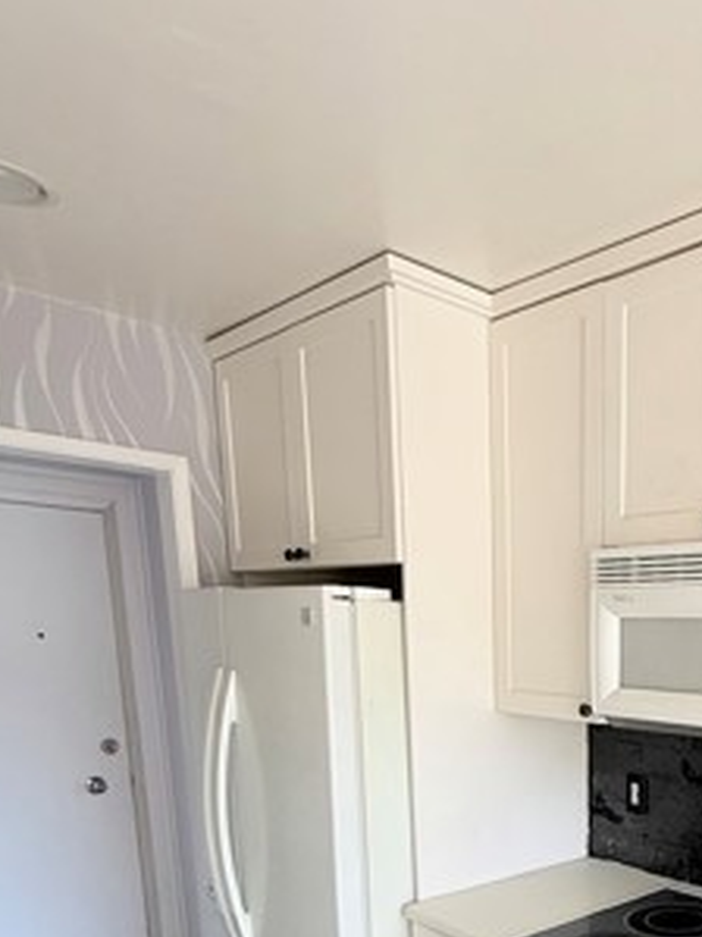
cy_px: 796
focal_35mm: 30
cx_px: 674
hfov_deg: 41.7
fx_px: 812
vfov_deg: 54.3
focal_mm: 2.22
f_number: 2.2
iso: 64
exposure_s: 1/99
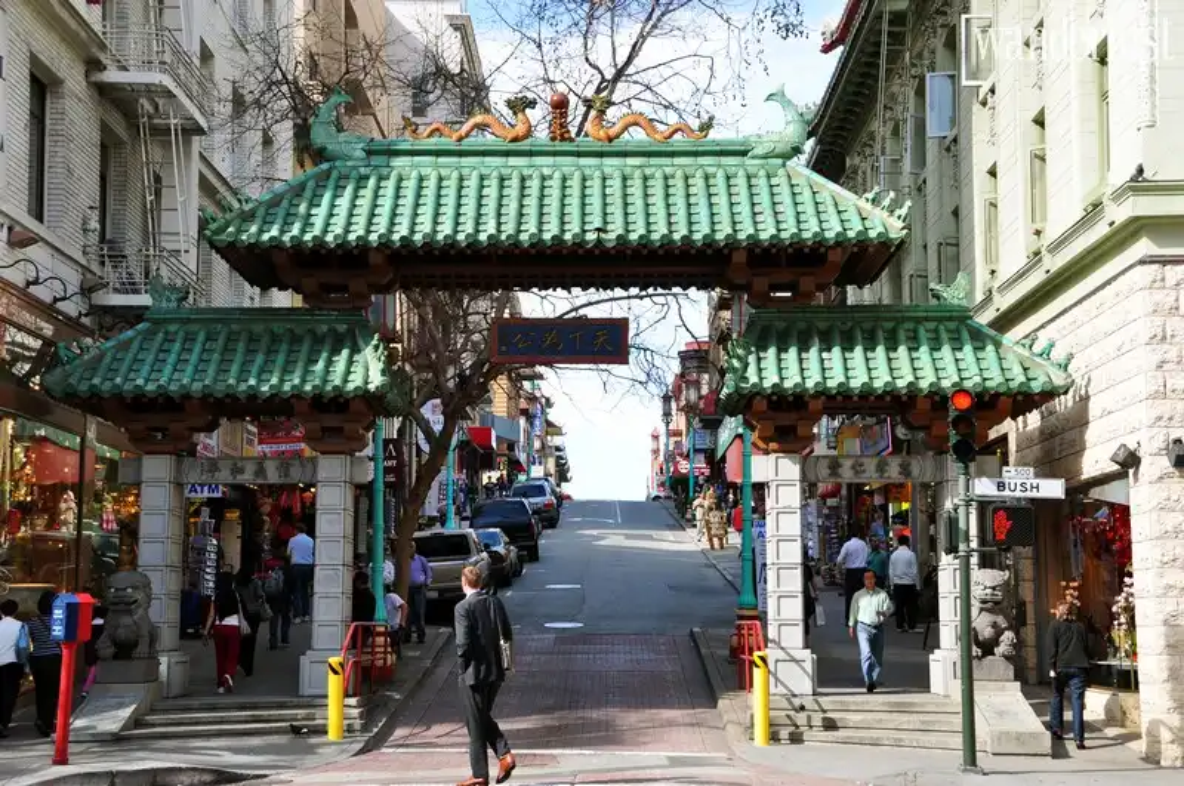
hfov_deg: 37.9
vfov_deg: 25.7
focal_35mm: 52
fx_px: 1724
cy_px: 393
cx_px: 592
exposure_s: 1/125
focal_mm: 35
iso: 200
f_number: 9
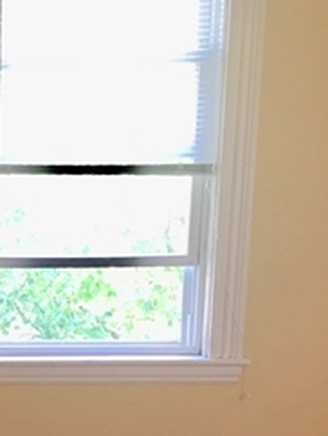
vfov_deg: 20.5
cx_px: -180
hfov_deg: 14.8
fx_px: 1160
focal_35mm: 92
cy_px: 450
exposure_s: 1/30
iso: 80
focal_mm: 4.15
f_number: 2.2
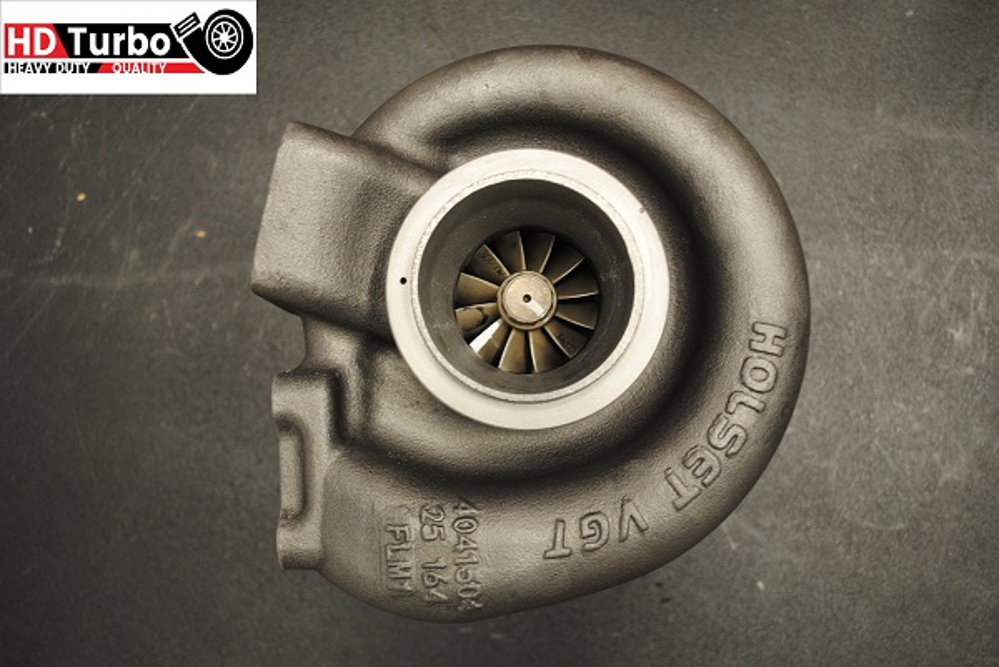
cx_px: 500
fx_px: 1000
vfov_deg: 36.9
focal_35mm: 36
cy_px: 334
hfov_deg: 53.1
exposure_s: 1/20
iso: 400
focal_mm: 24
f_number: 4
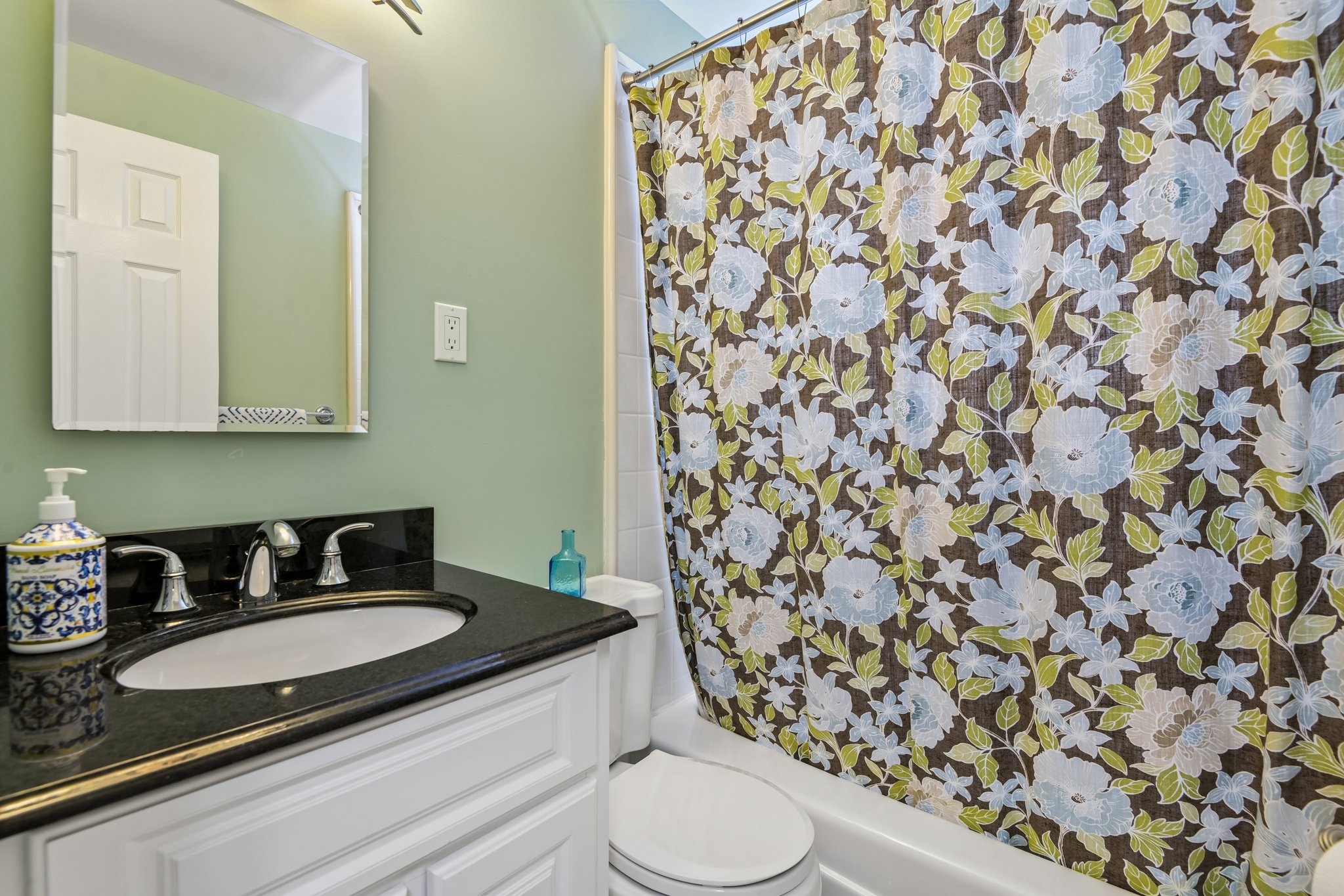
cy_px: 448
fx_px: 597
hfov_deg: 96.7
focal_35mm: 16
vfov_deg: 73.7
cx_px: 672
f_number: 8
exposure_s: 1/10
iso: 250
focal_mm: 16
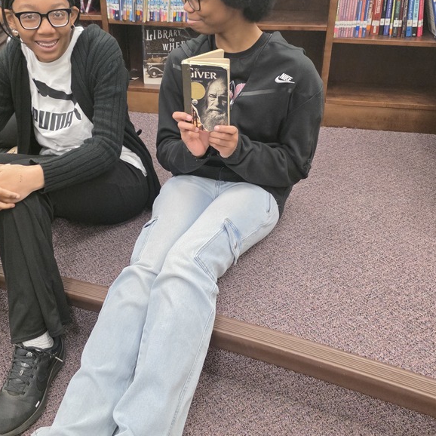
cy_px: 158
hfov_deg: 45.8
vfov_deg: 45.6
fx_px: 513
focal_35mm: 36
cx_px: 172
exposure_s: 1/120
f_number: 1.7
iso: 1000
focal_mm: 6.3
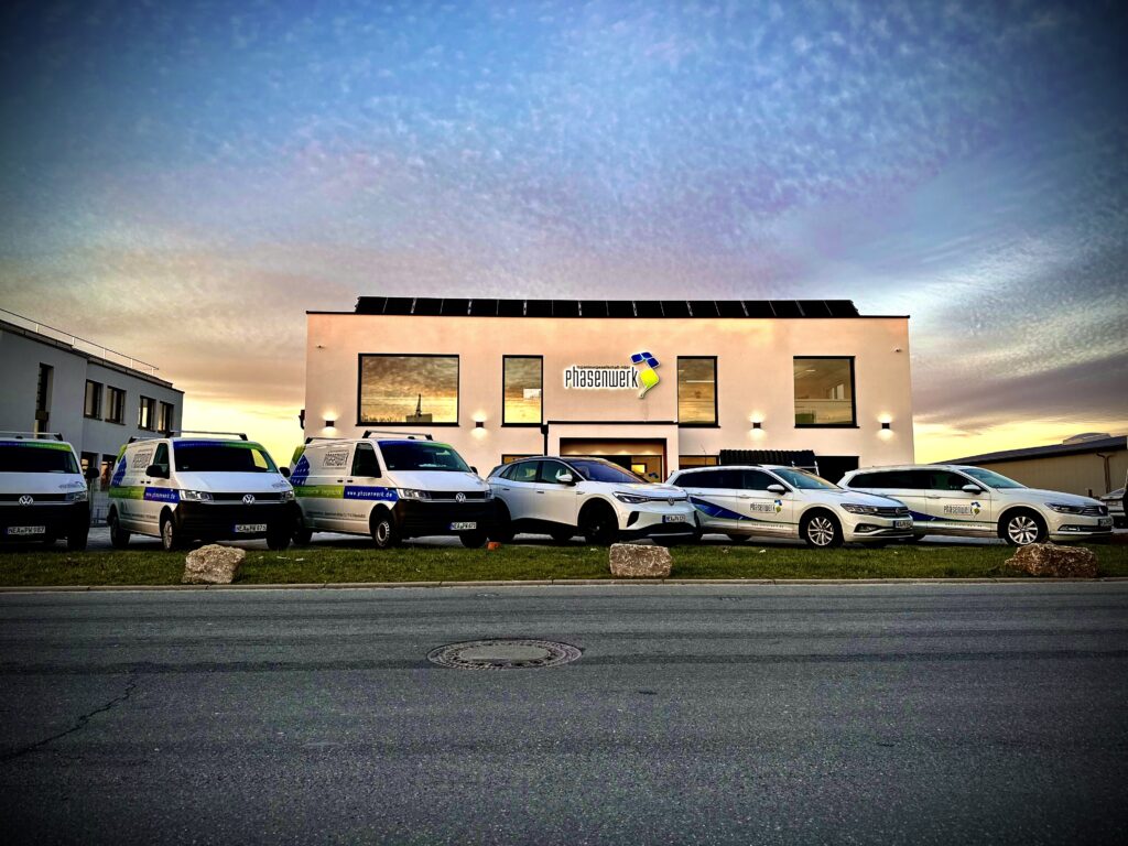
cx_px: 564
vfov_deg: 56.8
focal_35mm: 24
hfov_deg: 71.6
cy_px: 423
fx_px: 782
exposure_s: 1/244
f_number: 1.78
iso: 80
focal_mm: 6.86
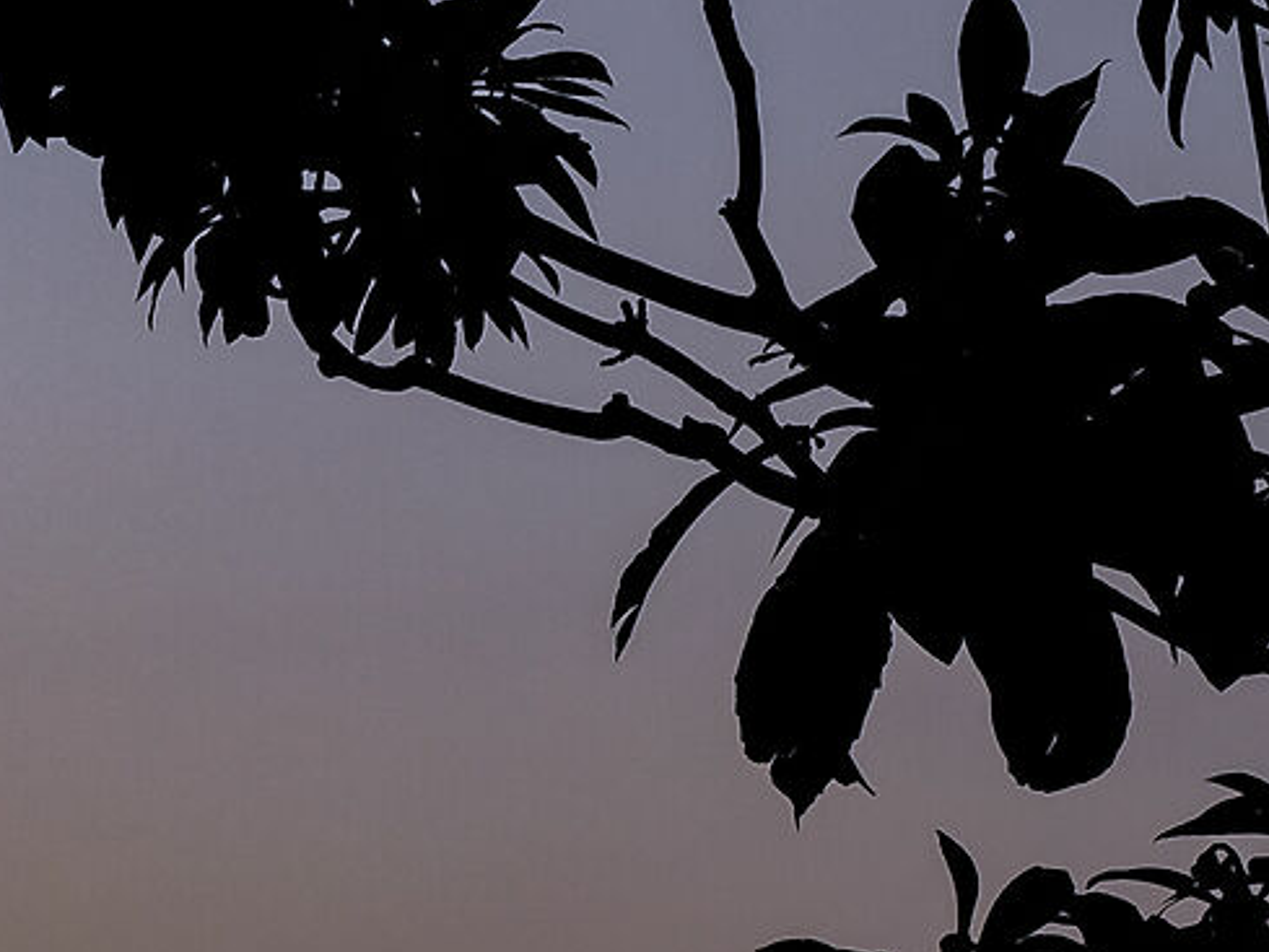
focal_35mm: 231
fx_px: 8470
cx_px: -1695
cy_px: 861
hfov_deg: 8.0
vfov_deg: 6.4
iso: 400
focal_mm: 32.9
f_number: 10
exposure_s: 1/100
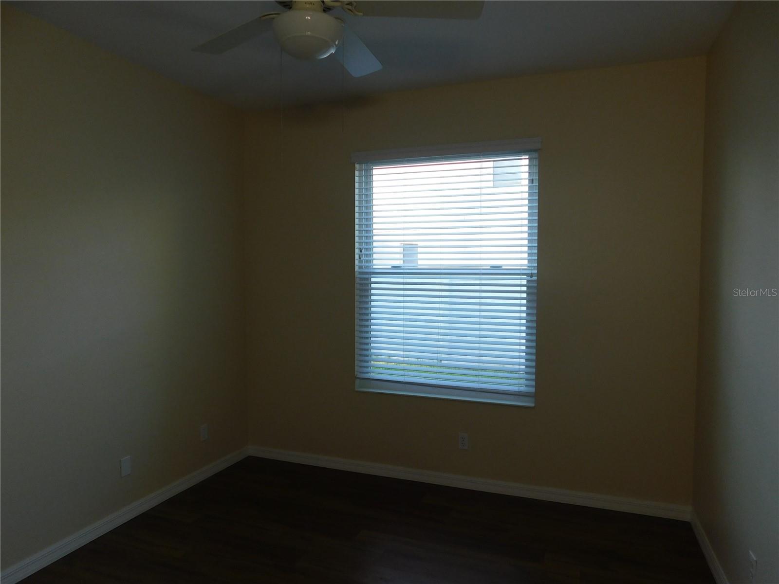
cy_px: 292
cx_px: 390
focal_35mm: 23
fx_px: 518
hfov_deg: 73.9
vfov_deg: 58.9
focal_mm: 4
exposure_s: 1/60
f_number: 3
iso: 125
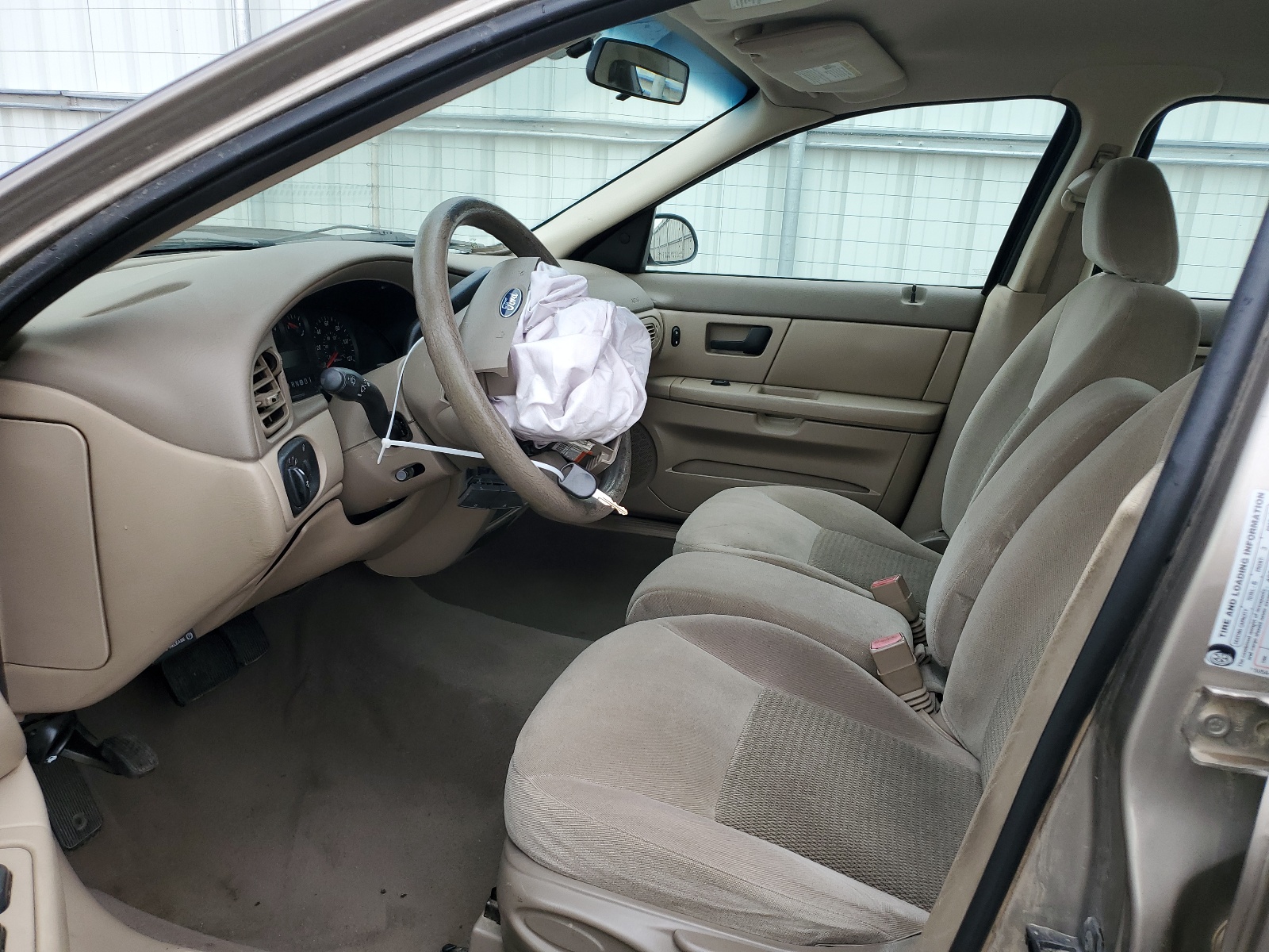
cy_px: 476
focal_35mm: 26
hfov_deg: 67.3
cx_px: 634
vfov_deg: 53.1
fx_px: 953
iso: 50
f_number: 1.5
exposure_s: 1/323
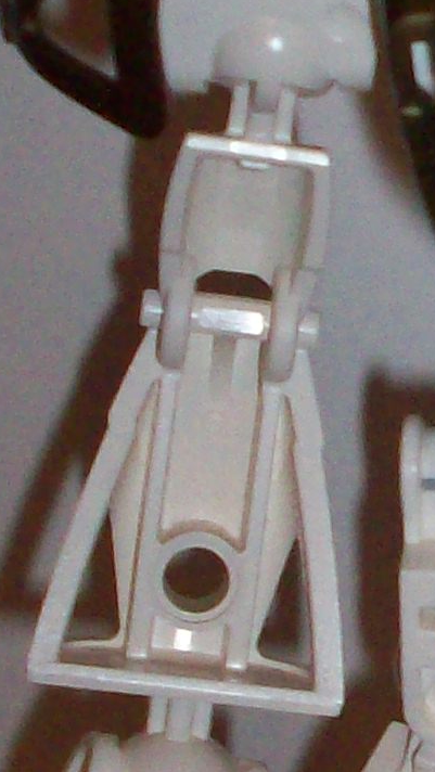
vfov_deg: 12.4
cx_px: 712
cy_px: 349
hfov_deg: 6.9
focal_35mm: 173
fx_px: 3544
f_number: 2.8
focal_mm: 6.2
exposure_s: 1/64
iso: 160
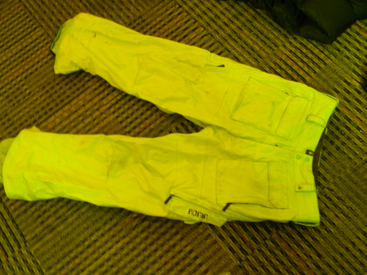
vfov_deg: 39.7
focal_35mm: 36
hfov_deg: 51.4
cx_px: 184
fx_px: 382
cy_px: 138
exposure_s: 1/3.3
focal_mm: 6.4
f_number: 3.7
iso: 200
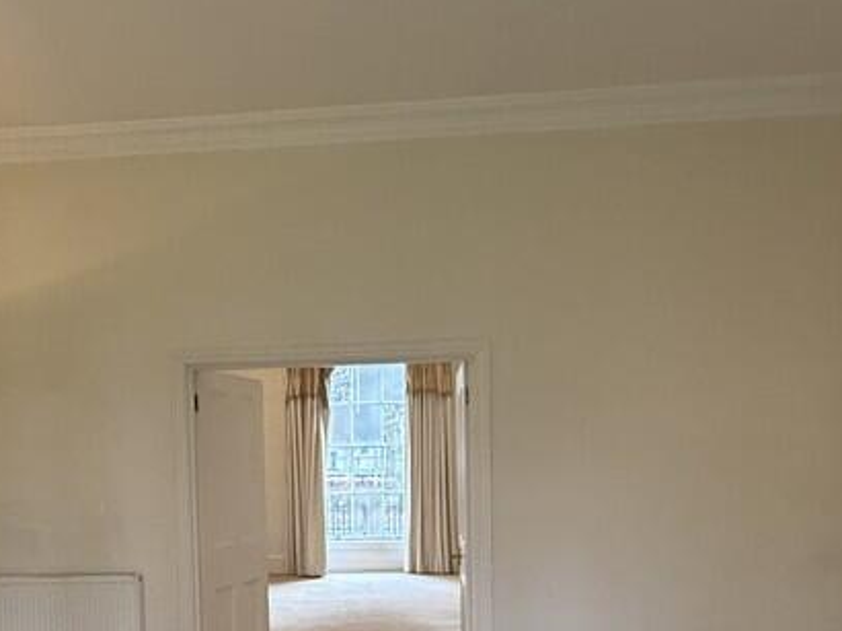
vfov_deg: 38.9
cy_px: 516
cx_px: 314
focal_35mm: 35
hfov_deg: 52.1
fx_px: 851
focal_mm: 2.22
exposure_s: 1/100
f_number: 2.2
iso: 320
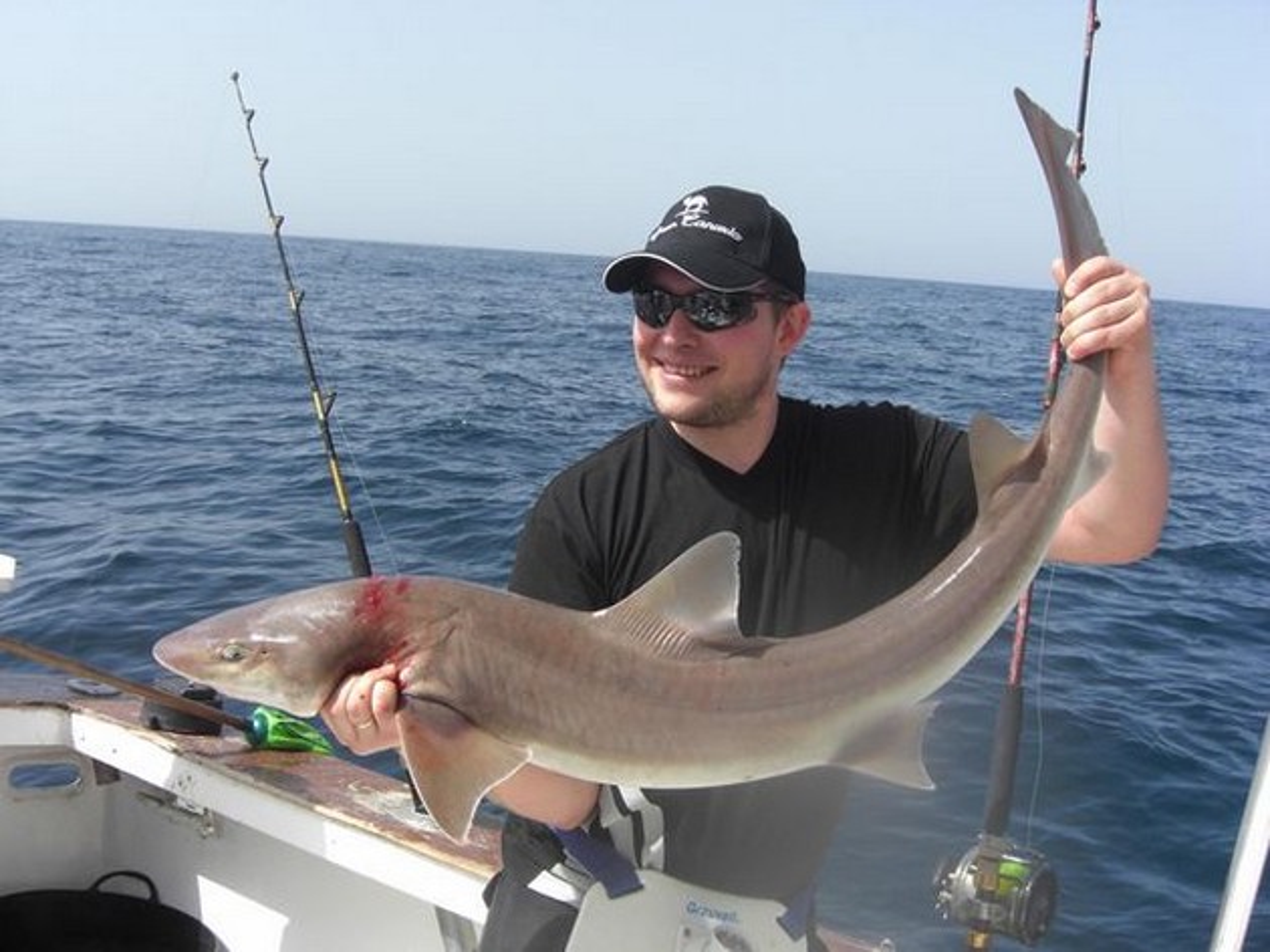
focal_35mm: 38
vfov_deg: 37.7
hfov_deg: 49.0
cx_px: 635
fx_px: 1394
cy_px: 476
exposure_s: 1/640
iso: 80
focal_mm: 7.9
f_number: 4
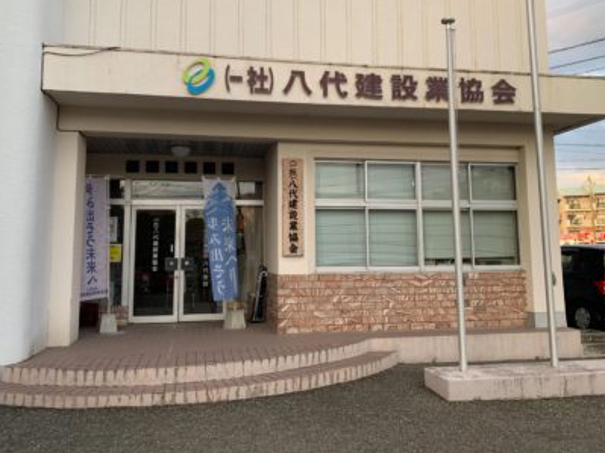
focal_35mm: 30
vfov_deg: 46.6
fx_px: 524
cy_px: 193
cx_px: 302
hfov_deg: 60.0
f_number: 1.8
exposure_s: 1/245
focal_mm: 4.25
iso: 25
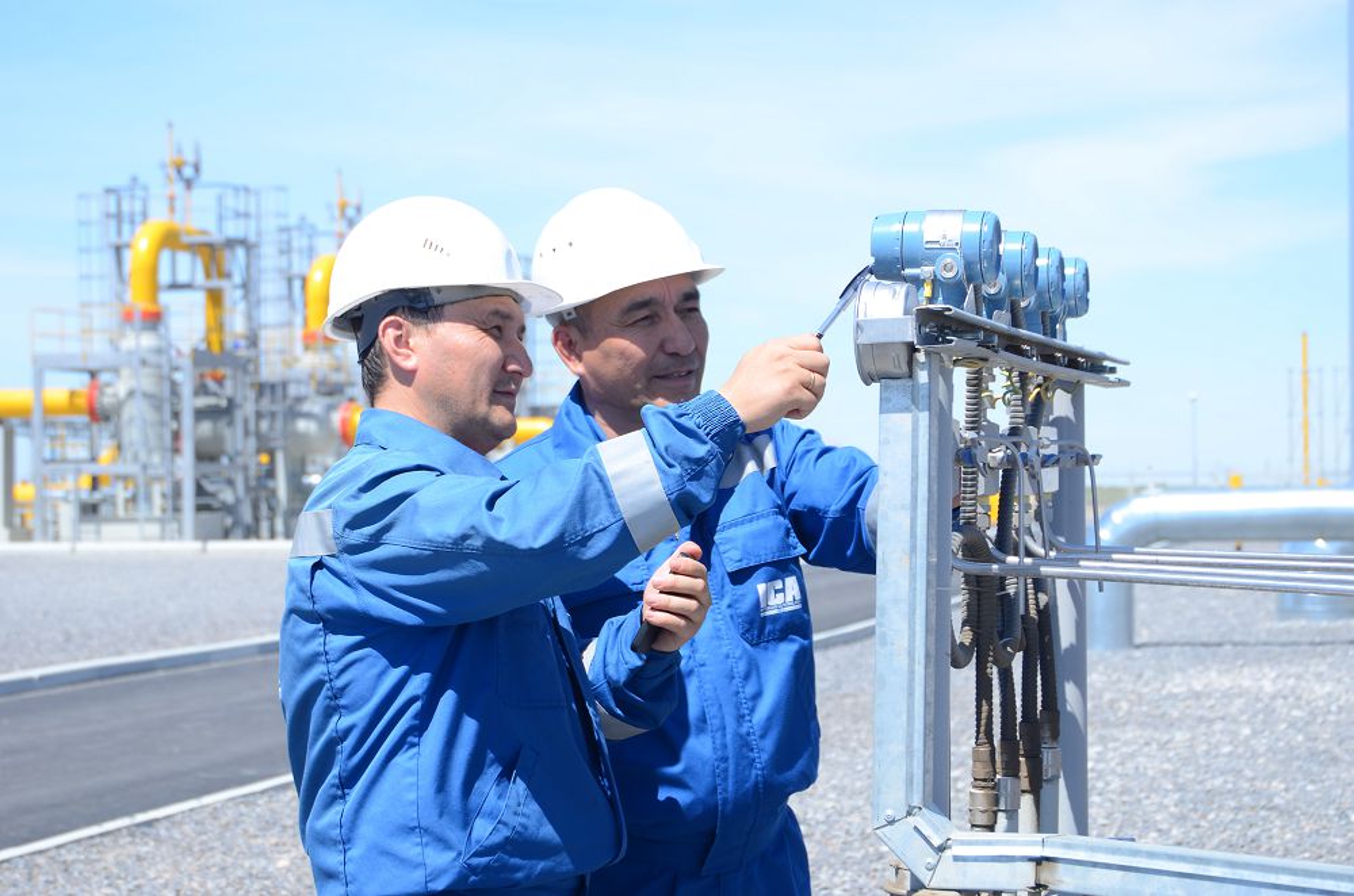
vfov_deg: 18.1
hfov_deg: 27.0
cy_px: 448
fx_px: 2815
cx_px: 677
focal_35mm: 75
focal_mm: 50
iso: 100
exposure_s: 1/320
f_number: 5
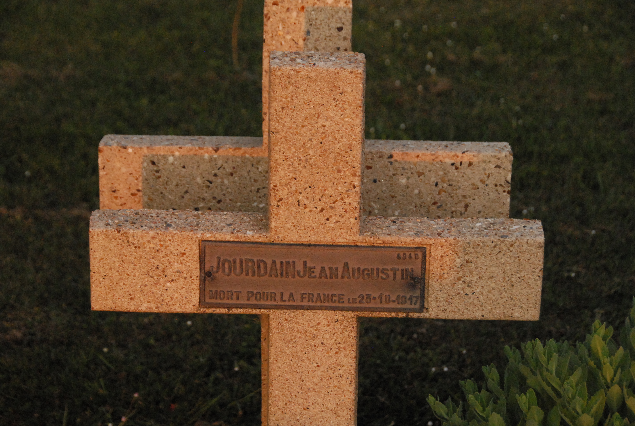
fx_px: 1856
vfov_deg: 13.1
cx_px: 318
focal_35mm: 105
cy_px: 213
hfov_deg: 19.4
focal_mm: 70
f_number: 7.1
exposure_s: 1/640
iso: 1600
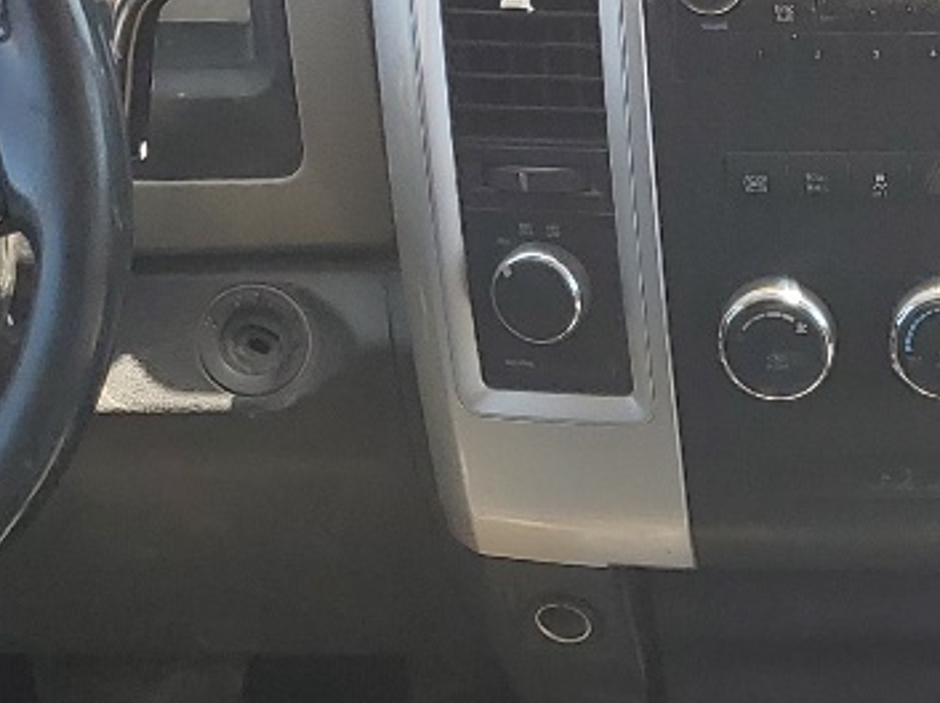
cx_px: 1089
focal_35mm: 118
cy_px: 1084
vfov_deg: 11.9
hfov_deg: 16.1
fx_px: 3201
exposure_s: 1/303
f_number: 1.5
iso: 50
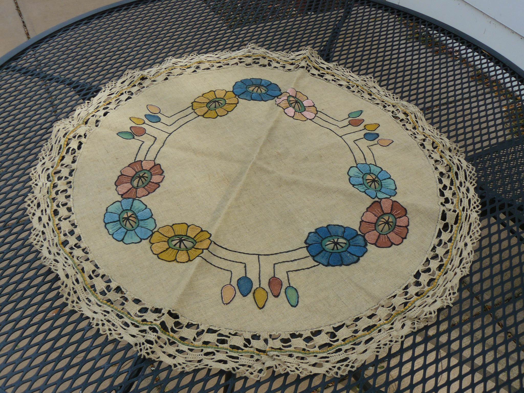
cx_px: 262
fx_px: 545
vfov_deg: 39.7
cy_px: 196
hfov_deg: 51.4
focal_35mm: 36
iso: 100
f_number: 4.5
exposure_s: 1/200
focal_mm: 6
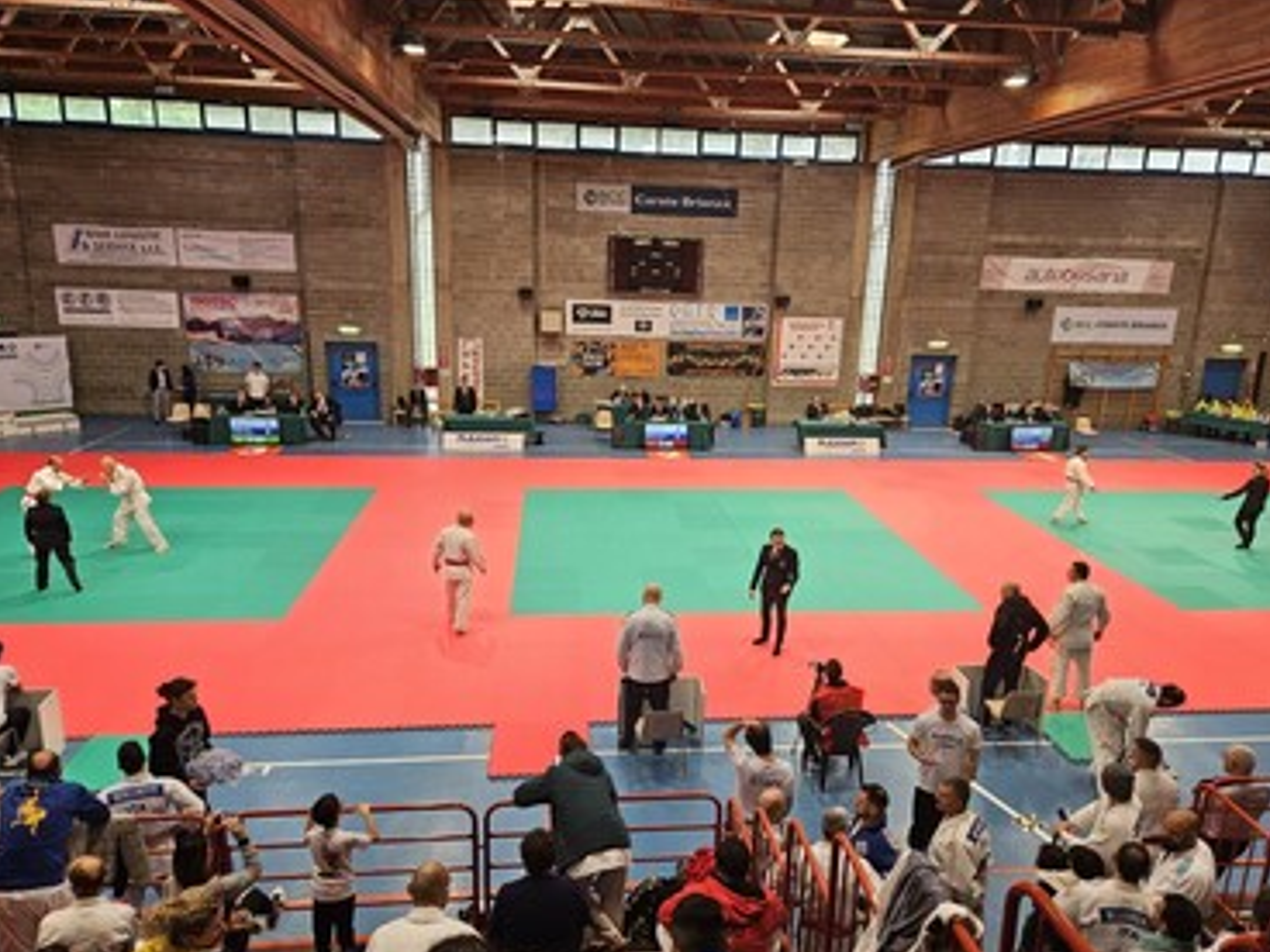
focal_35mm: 25
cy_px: 486
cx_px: 652
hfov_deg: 69.4
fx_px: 917
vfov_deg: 54.9
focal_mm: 5.4
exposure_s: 1/100
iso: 125
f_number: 1.8
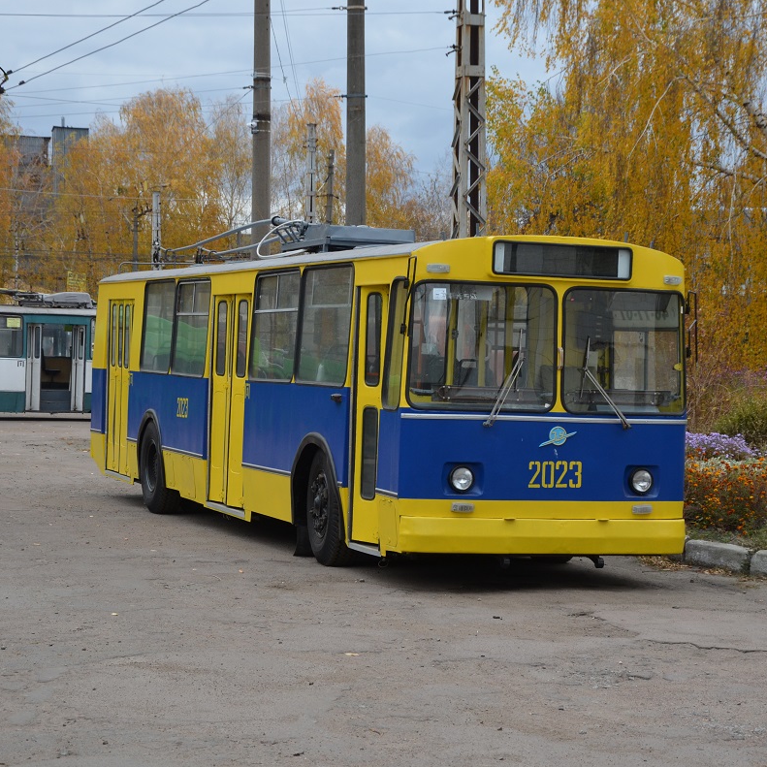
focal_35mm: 81
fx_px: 2031
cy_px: 384
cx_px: 436
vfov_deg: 21.4
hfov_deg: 21.4
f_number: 5
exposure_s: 1/320
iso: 400
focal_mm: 42
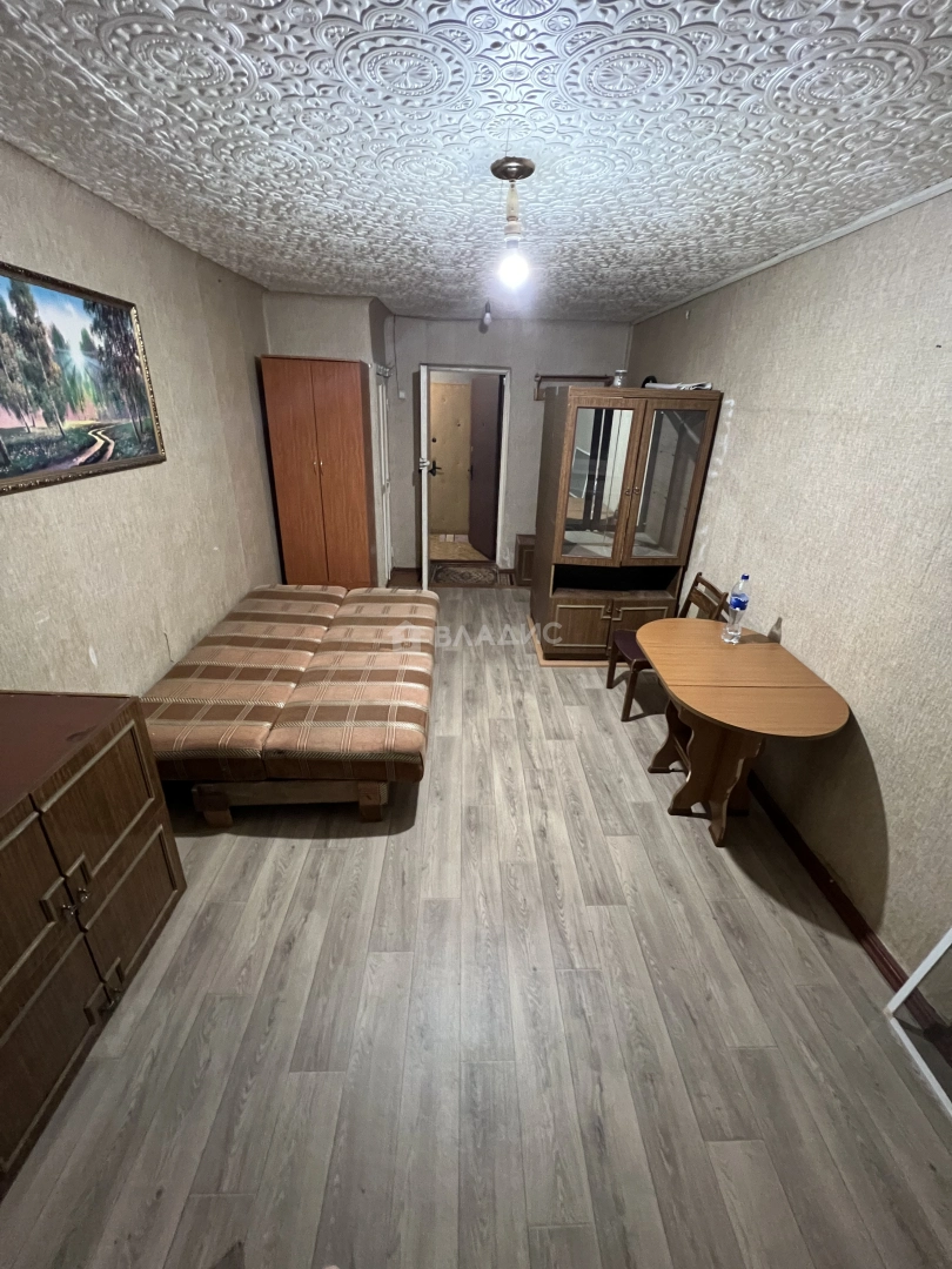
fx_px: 477
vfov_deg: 106.2
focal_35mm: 13
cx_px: 476
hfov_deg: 89.9
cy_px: 634
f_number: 1.8
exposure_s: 1/33
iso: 800
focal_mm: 1.57
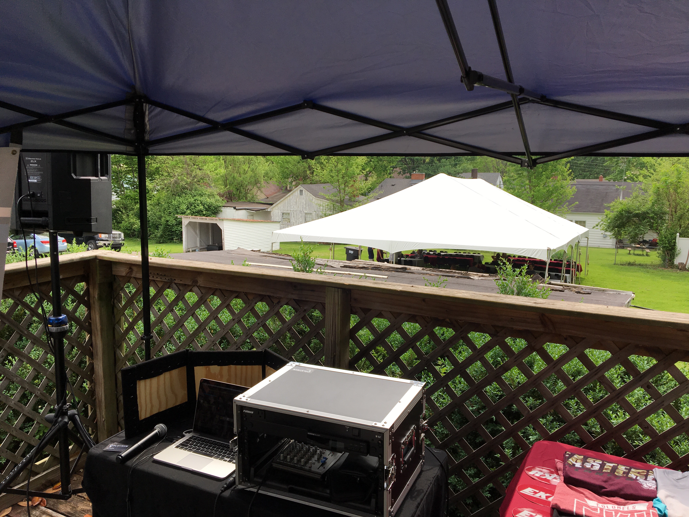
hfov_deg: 61.7
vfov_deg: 48.2
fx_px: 577
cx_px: 344
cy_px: 258
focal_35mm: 29
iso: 25
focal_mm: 4.15
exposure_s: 1/625
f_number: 2.2
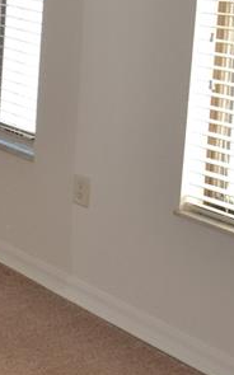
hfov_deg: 13.6
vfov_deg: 23.2
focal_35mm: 85
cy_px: -13
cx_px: -197
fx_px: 869
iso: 400
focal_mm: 16
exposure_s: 1/125
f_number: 4
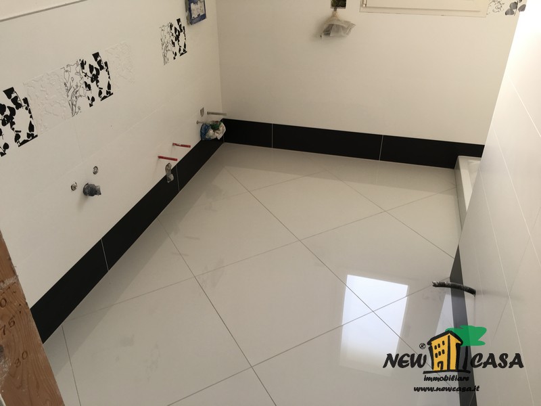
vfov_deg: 48.2
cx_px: 270
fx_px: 453
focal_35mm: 29
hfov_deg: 61.7
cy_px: 203
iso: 25
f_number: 2.2
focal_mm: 4.15
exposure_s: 1/50
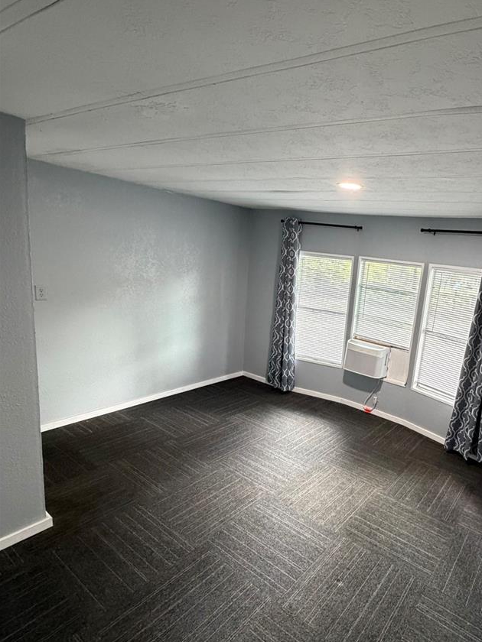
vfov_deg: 81.7
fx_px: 371
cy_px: 333
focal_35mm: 20
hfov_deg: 63.2
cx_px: 344
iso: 400
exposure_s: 1/60
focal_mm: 2.22
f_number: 2.2
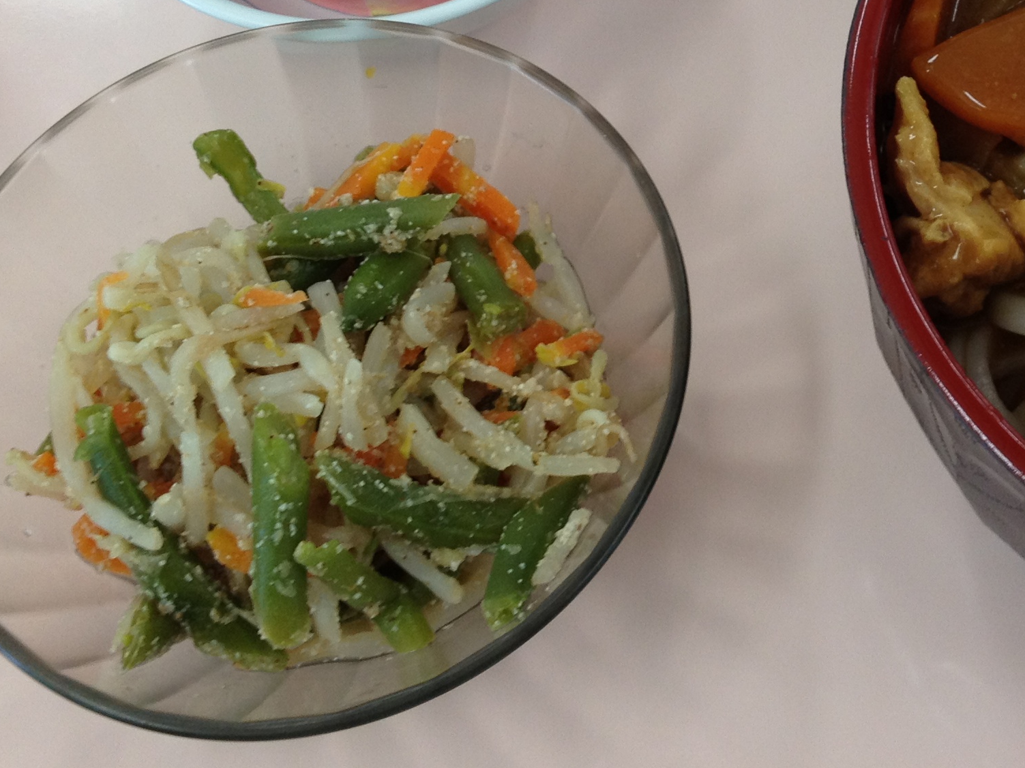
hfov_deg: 25.2
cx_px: 844
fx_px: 2250
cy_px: 57
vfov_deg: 19.0
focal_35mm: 76
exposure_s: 1/60
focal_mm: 4.28
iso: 64
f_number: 2.4
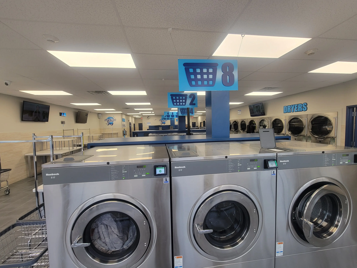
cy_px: 134
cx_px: 178
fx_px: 134
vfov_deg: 89.9
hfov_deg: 106.2
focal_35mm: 13
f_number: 2.2
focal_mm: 2.2
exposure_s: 1/60
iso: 50
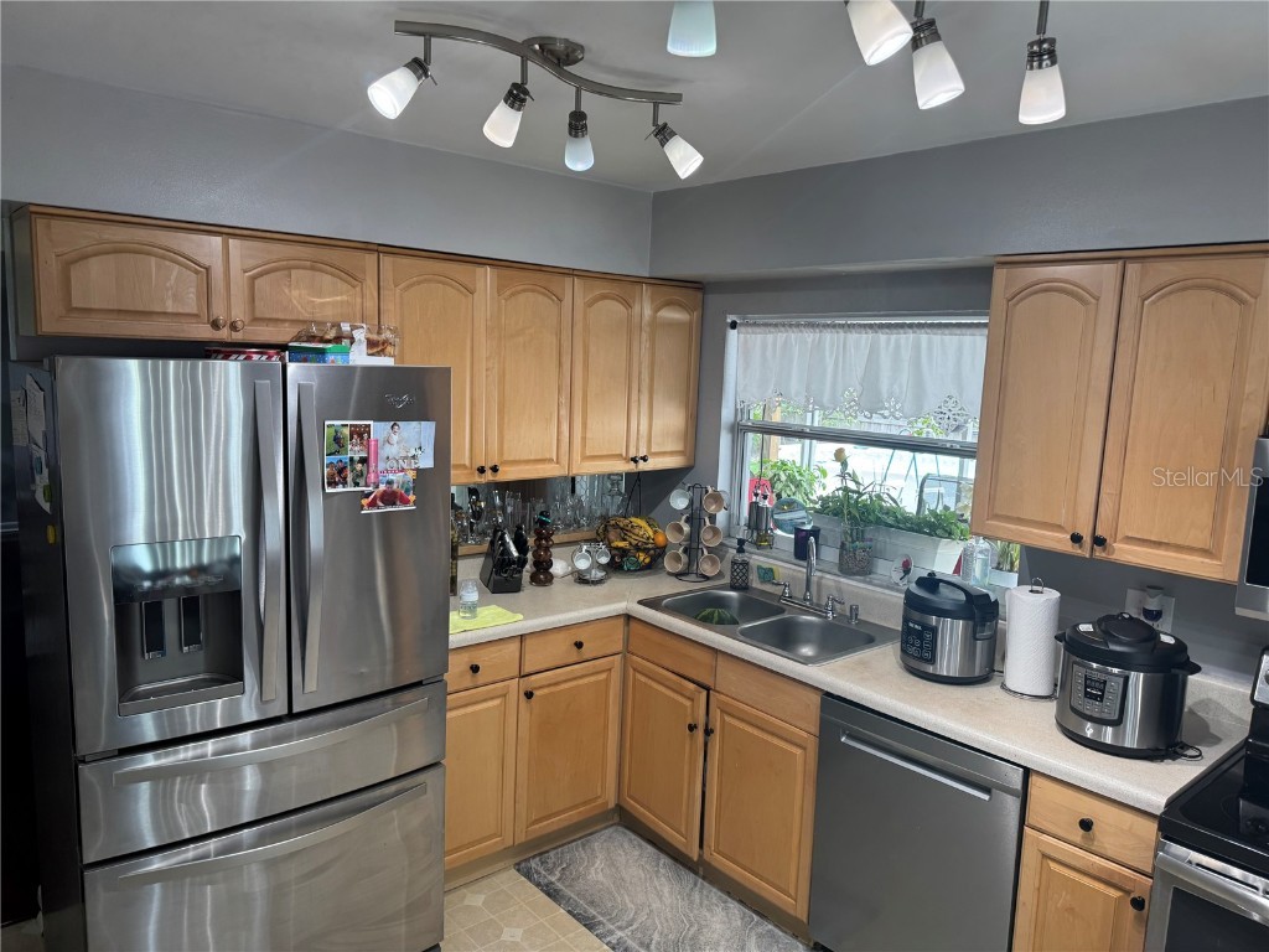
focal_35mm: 24
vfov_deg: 56.8
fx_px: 880
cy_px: 476
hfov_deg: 71.6
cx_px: 634
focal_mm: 6.76
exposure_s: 1/120
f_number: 1.78
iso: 125
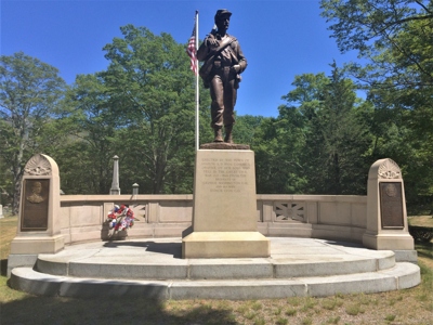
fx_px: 363
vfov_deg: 48.2
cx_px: 216
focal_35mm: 29
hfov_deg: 61.7
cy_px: 162
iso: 32
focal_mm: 4.15
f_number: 2.2
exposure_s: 1/2160
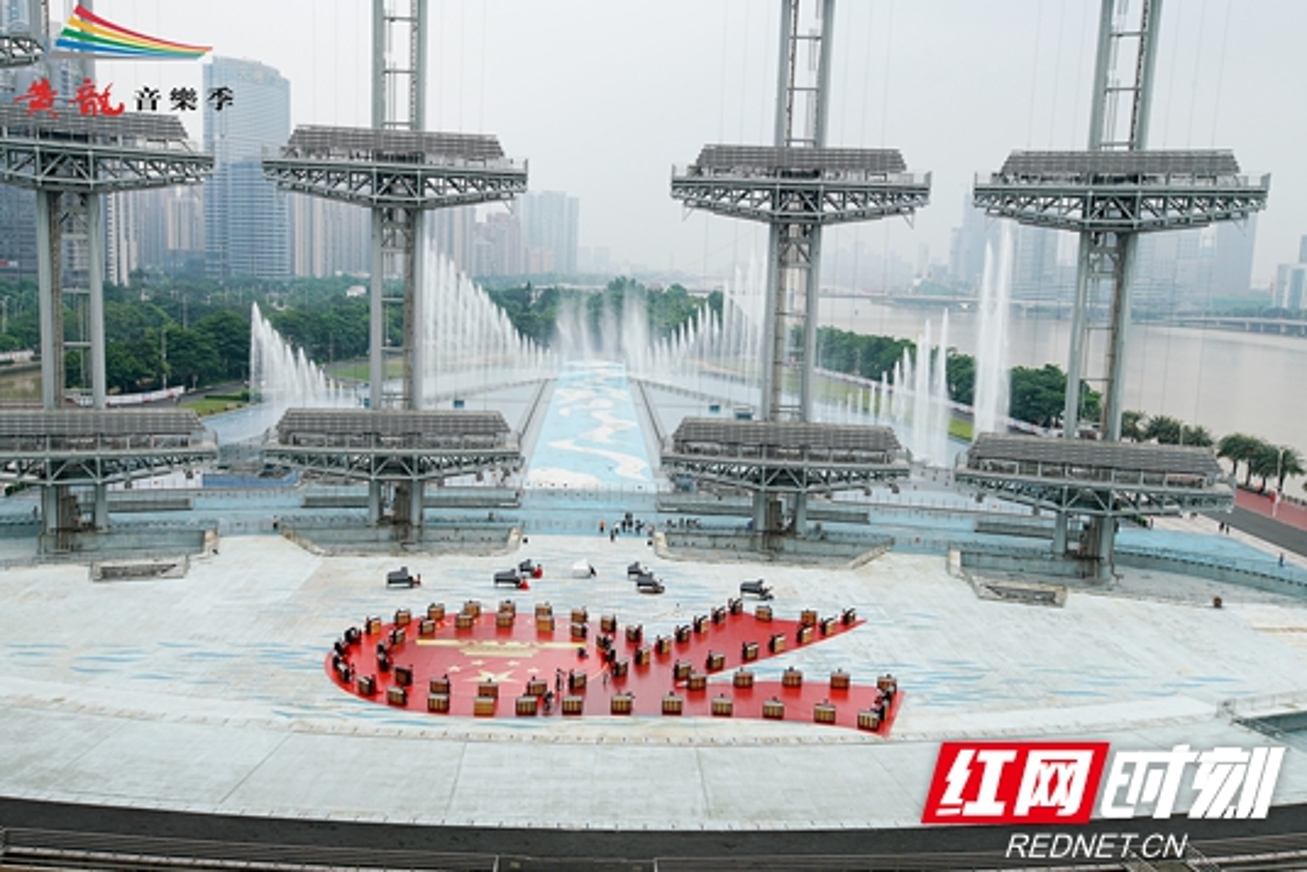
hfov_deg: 53.1
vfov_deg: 36.9
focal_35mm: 36
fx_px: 1307
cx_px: 647
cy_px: 431
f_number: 10
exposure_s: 1/160
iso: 100
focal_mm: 35
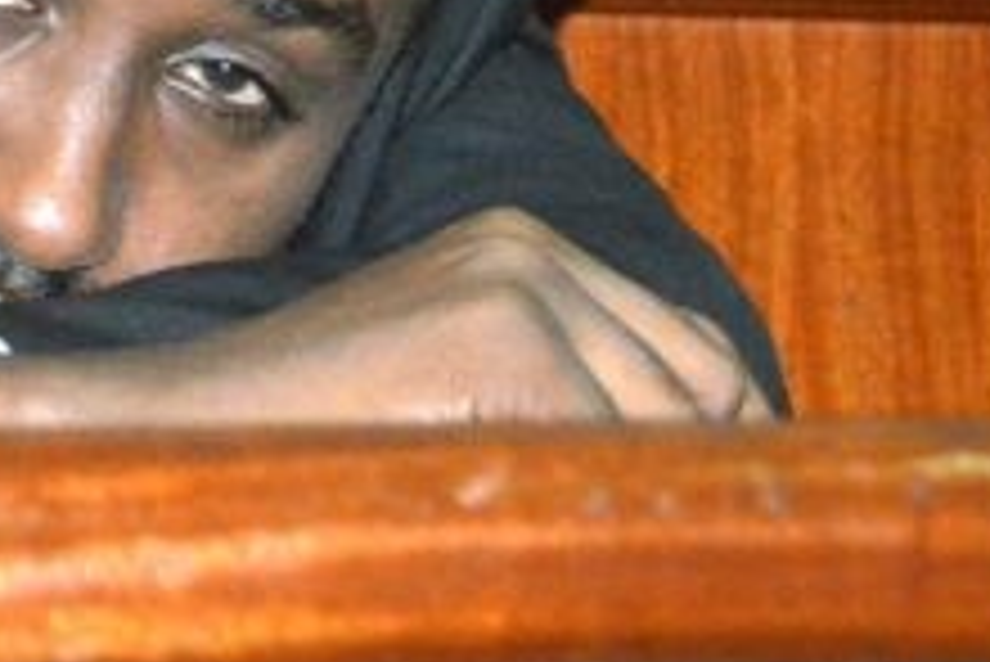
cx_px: -94
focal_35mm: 288
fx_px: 7918
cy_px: -205
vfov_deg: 4.8
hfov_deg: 7.1
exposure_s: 1/60
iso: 3200
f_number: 5.6
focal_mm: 55
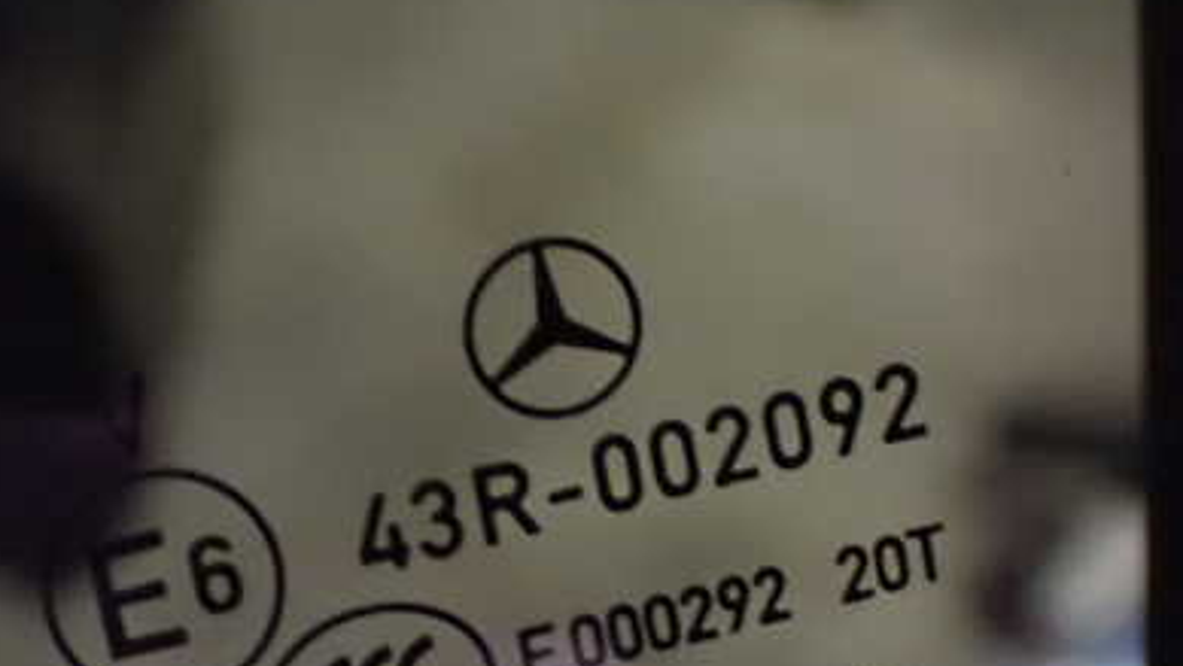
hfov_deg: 28.4
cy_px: 544
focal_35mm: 74
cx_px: 401
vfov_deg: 16.2
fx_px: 2322
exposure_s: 1/30
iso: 1600
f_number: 2.9
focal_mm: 7.84
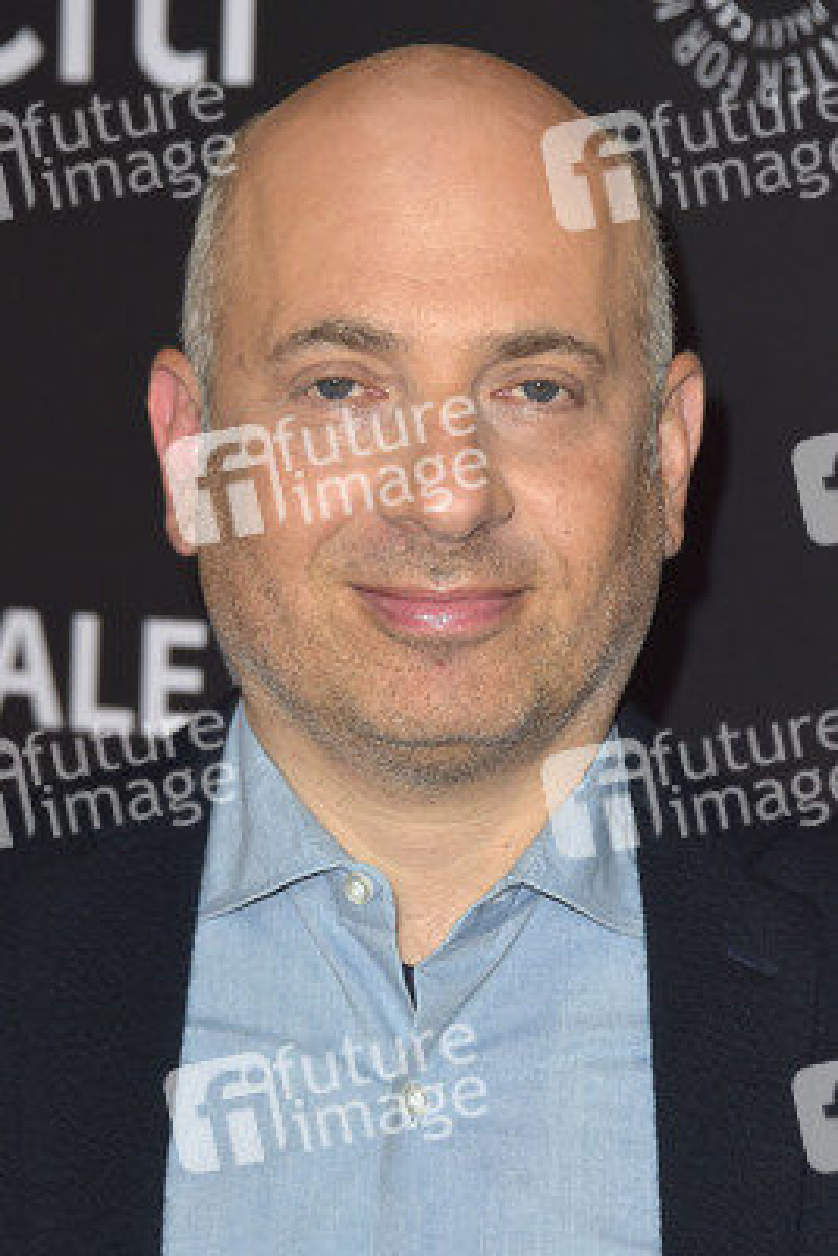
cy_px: 628
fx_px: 5058
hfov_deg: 9.5
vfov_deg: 14.1
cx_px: 419
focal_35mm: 145
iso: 400
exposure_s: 1/200
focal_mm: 145
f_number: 6.3
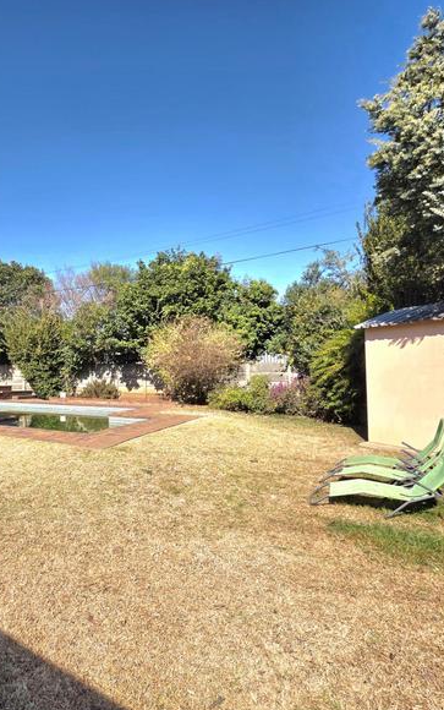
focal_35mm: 19
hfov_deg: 58.4
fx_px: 367
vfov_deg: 88.0
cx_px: 100
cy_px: 364
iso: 40
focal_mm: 2.2
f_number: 1.9
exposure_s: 1/2000
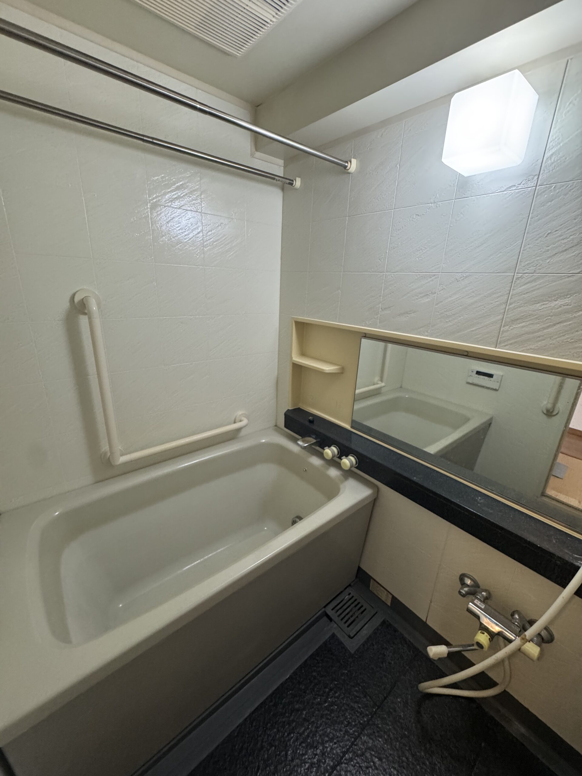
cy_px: 388
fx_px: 314
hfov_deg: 85.7
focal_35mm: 14
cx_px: 291
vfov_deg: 102.1
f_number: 2.2
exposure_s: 1/50
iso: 320
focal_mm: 2.22
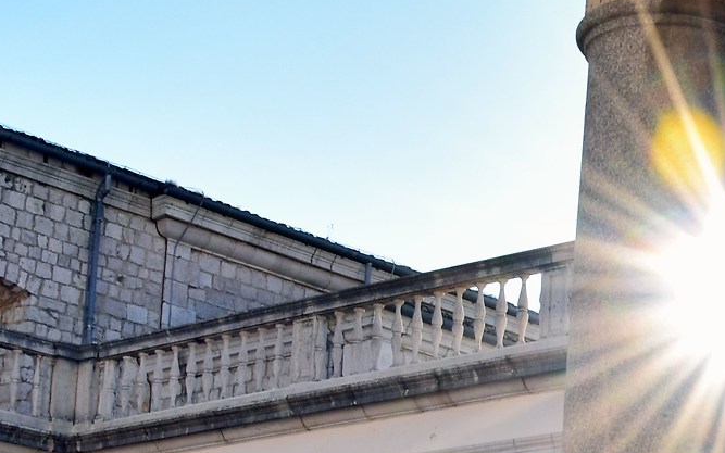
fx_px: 1956
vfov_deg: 12.8
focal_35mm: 99
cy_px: 602
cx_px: 896
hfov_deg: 19.6
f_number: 10
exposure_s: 1/100
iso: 100
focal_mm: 18
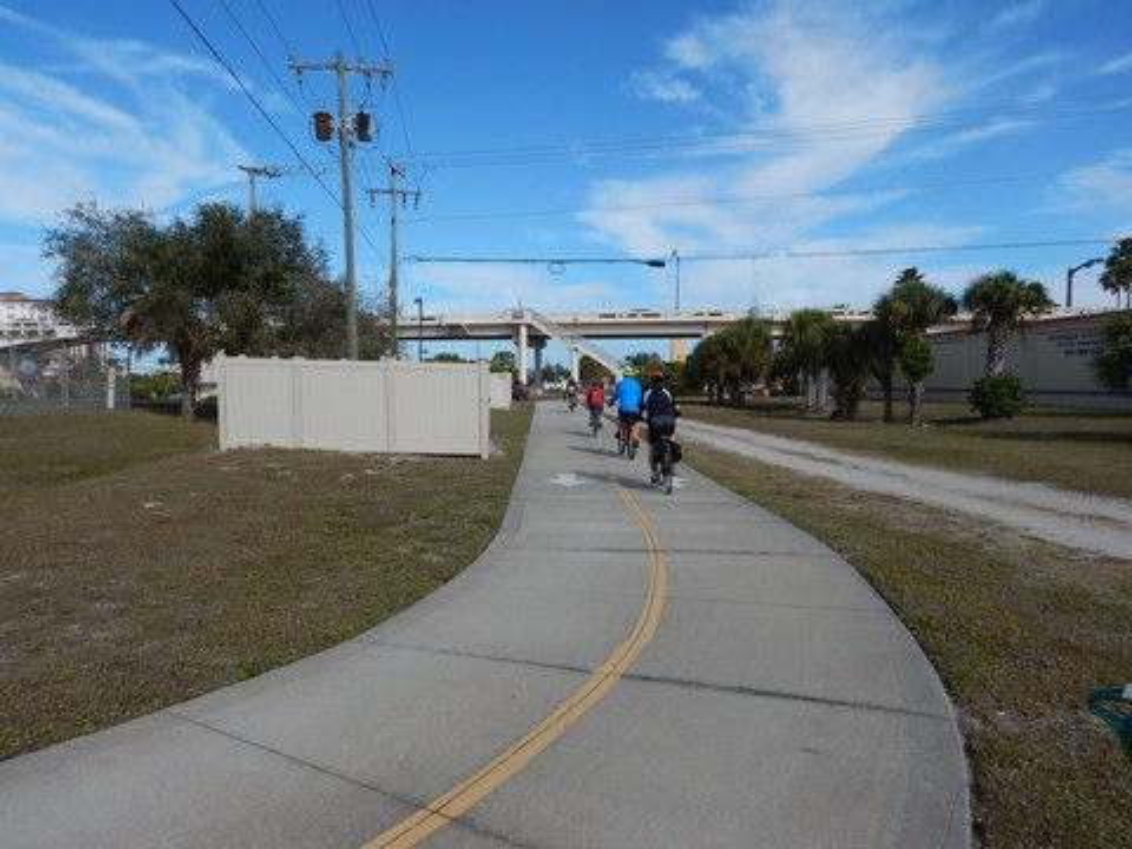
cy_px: 424
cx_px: 566
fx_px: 785
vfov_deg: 56.8
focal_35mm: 24
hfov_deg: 71.6
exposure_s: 1/1250
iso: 125
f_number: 4.1
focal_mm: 4.3
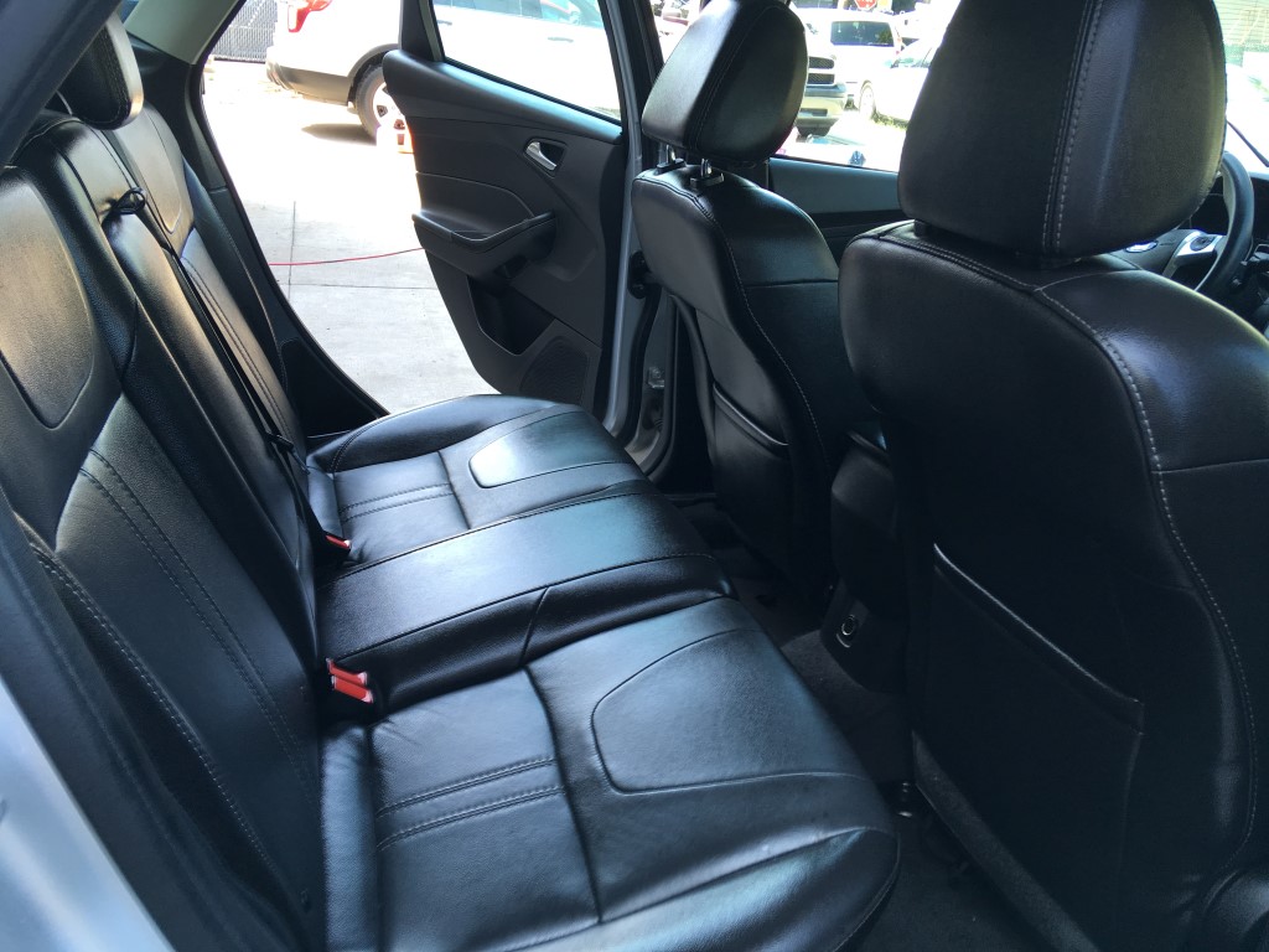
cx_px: 634
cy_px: 476
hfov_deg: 61.7
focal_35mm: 29
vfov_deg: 48.2
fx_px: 1063
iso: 25
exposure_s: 1/60
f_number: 2.2
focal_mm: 4.15
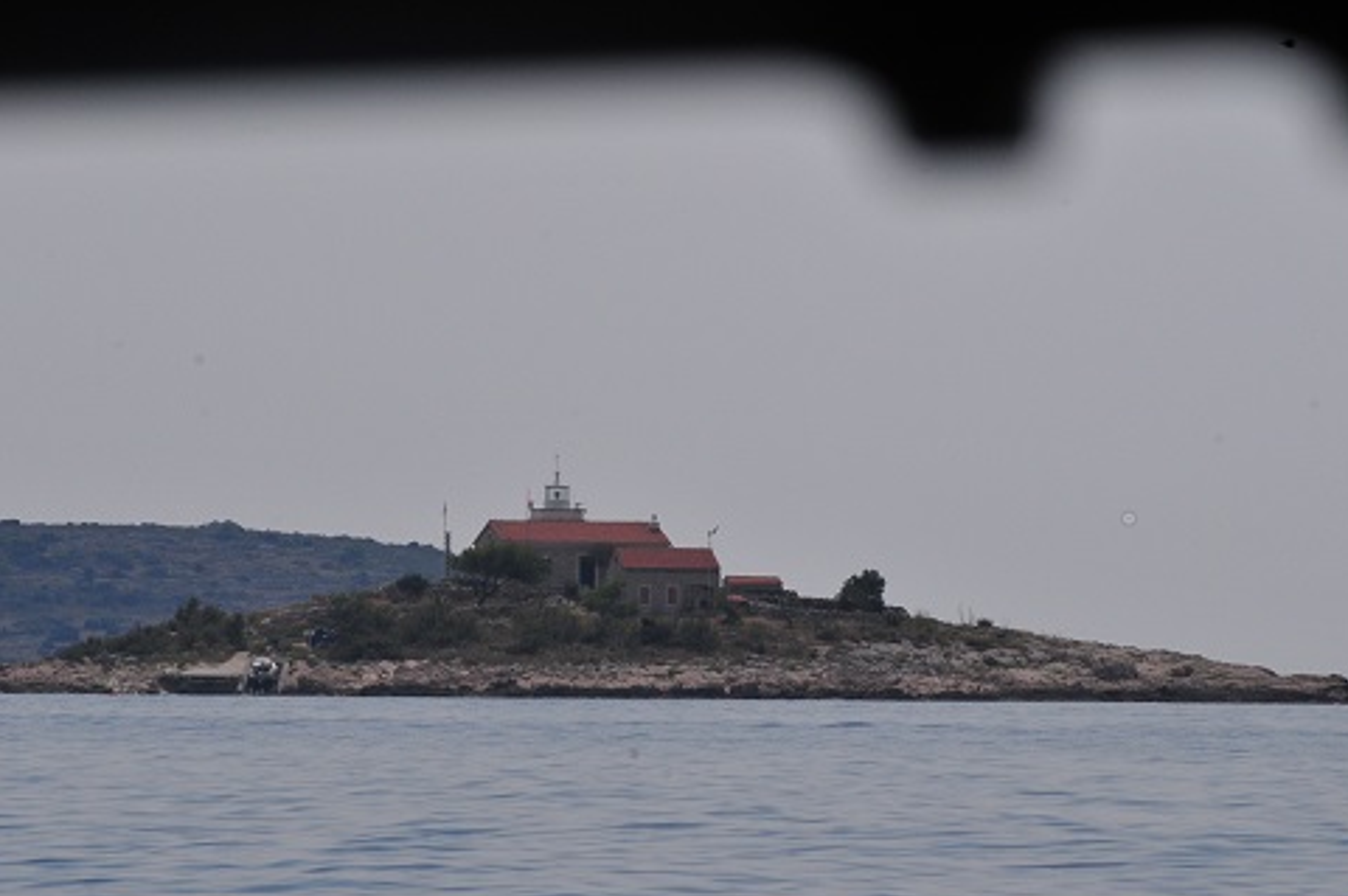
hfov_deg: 7.6
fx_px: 10160
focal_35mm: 272
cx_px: 657
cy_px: 525
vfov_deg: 5.0
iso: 500
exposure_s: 1/1000
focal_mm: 145
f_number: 18
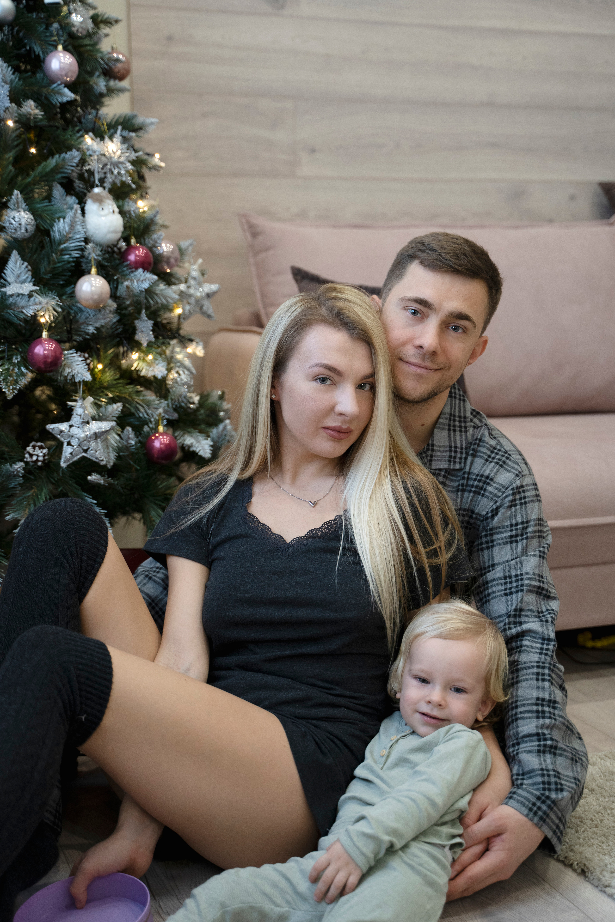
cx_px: 308
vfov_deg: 41.1
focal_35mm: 48
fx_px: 1230
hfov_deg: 28.1
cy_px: 461
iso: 1000
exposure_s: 1/125
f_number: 2.8
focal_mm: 48
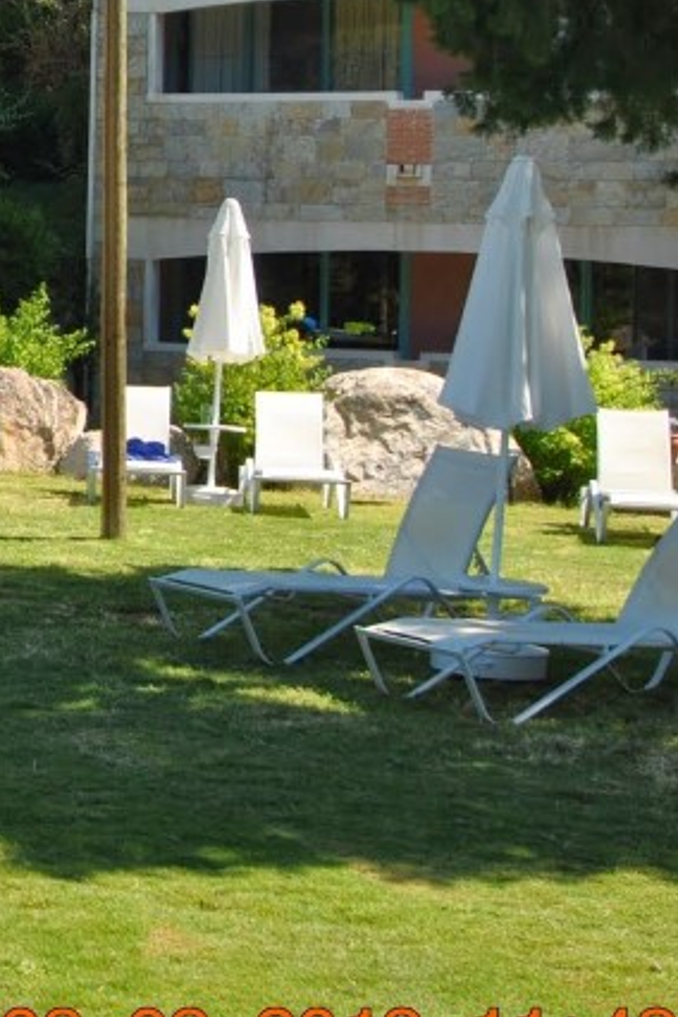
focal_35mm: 97
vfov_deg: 20.9
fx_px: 2740
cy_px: 260
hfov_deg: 13.1
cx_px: -431
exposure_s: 1/200
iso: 100
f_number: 7.1
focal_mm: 24
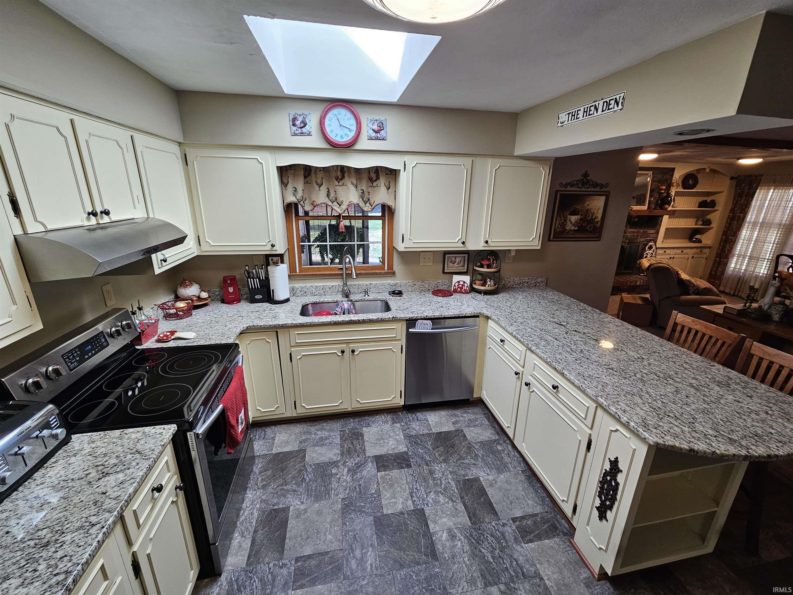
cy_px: 298
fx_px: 298
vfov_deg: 89.9
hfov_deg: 106.2
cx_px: 396
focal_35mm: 13
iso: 100
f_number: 2.2
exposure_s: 1/60
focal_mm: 2.2
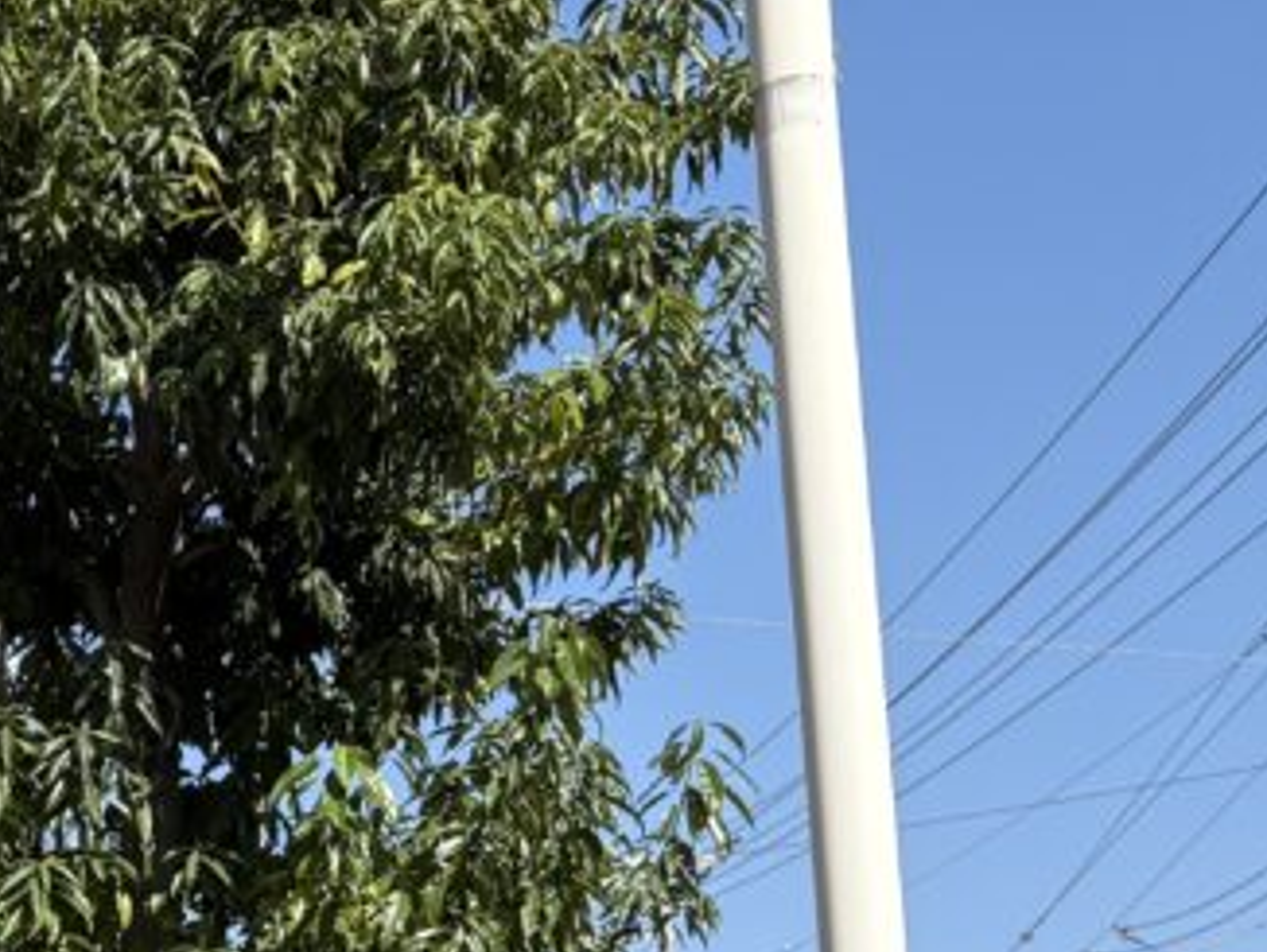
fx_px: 3736
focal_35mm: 102
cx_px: -521
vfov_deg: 14.0
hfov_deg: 17.6
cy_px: 1240
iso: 50
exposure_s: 1/1848
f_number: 1.6
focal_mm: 5.96
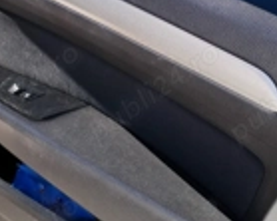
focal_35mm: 73
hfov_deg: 25.9
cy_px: -26
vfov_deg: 20.0
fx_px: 598
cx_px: 84
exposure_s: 1/365
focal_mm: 4.75
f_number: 1.8
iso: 100
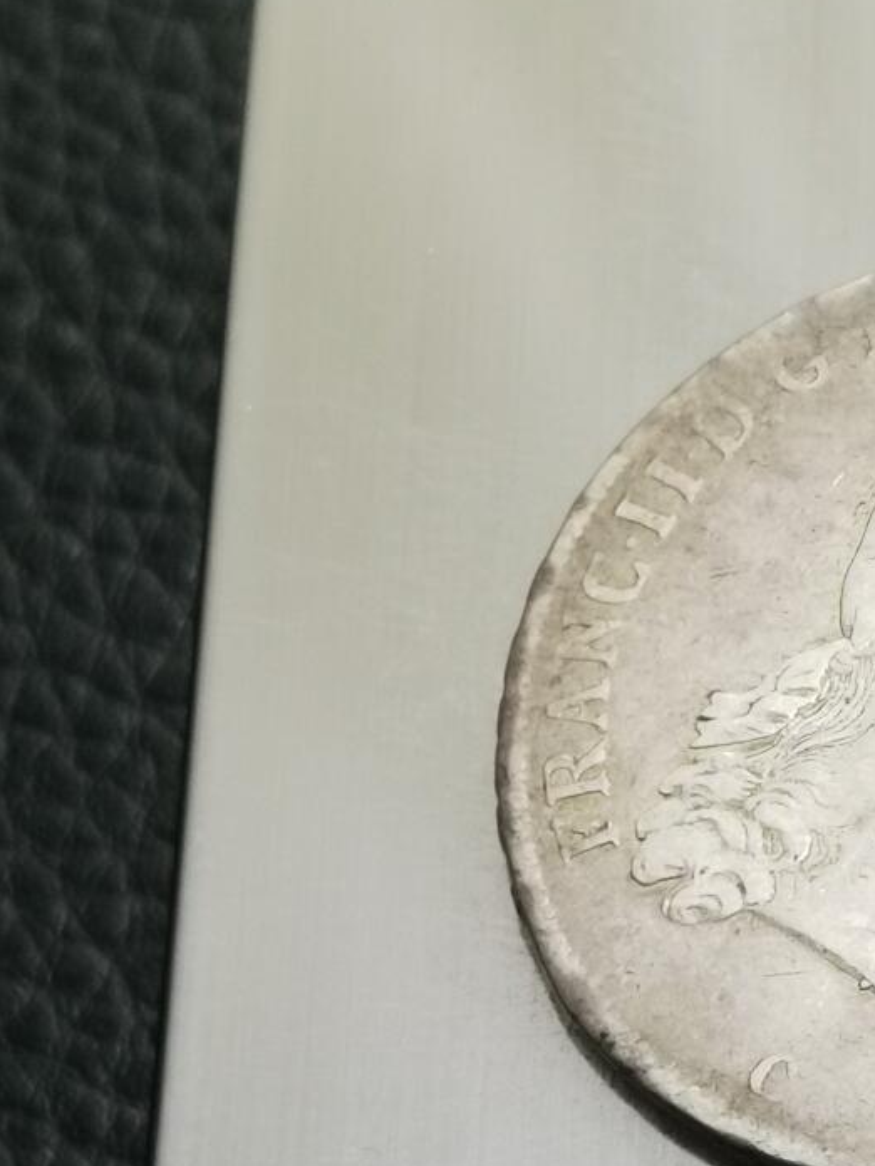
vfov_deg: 13.1
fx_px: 5055
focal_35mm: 150
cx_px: 1101
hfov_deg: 9.7
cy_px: 898
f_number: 1.9
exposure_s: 1/100
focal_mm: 6.67
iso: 125
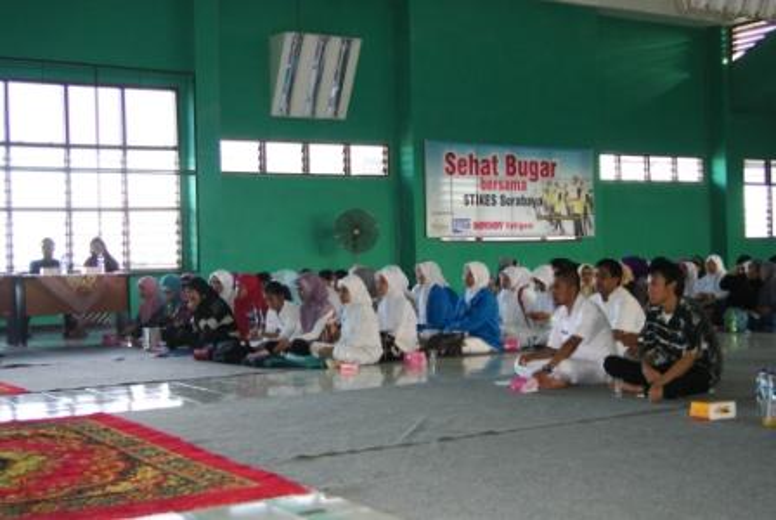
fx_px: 1133
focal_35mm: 52
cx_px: 388
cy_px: 260
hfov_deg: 37.8
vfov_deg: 25.8
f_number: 4.5
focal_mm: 35
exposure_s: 1/60
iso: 400
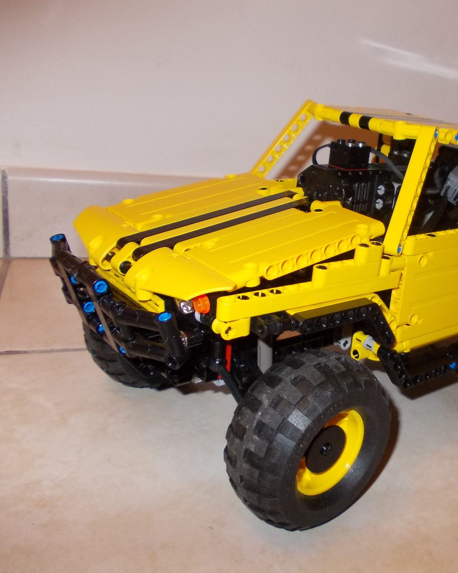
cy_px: 283
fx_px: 627
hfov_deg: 38.8
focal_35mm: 37
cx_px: 357
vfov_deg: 49.1
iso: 200
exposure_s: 1/25
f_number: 2.7
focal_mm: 4
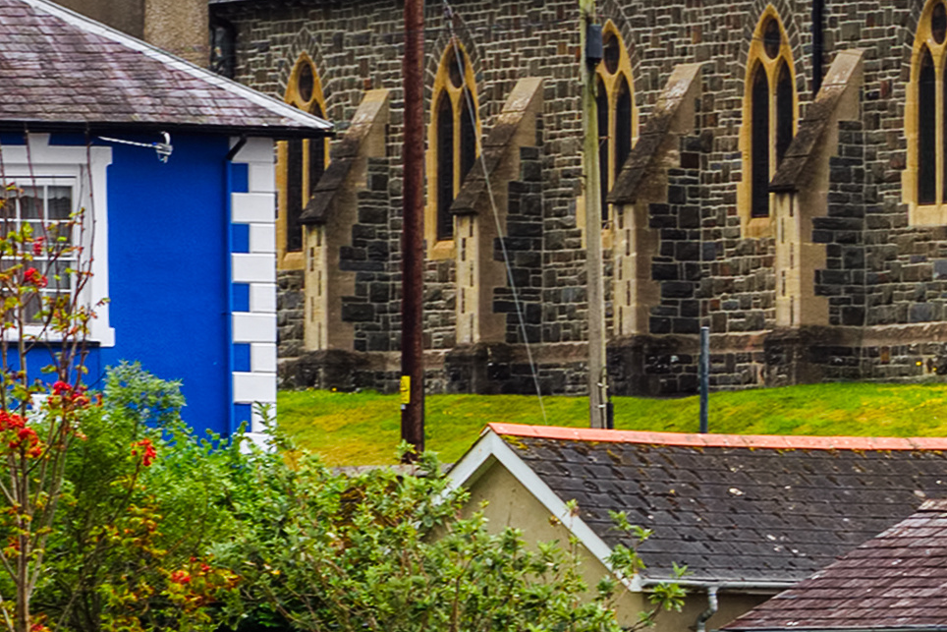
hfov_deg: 3.3
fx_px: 16074
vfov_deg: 2.3
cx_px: 2405
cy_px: 458
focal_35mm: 611
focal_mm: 80
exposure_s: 1/160
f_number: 9
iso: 64
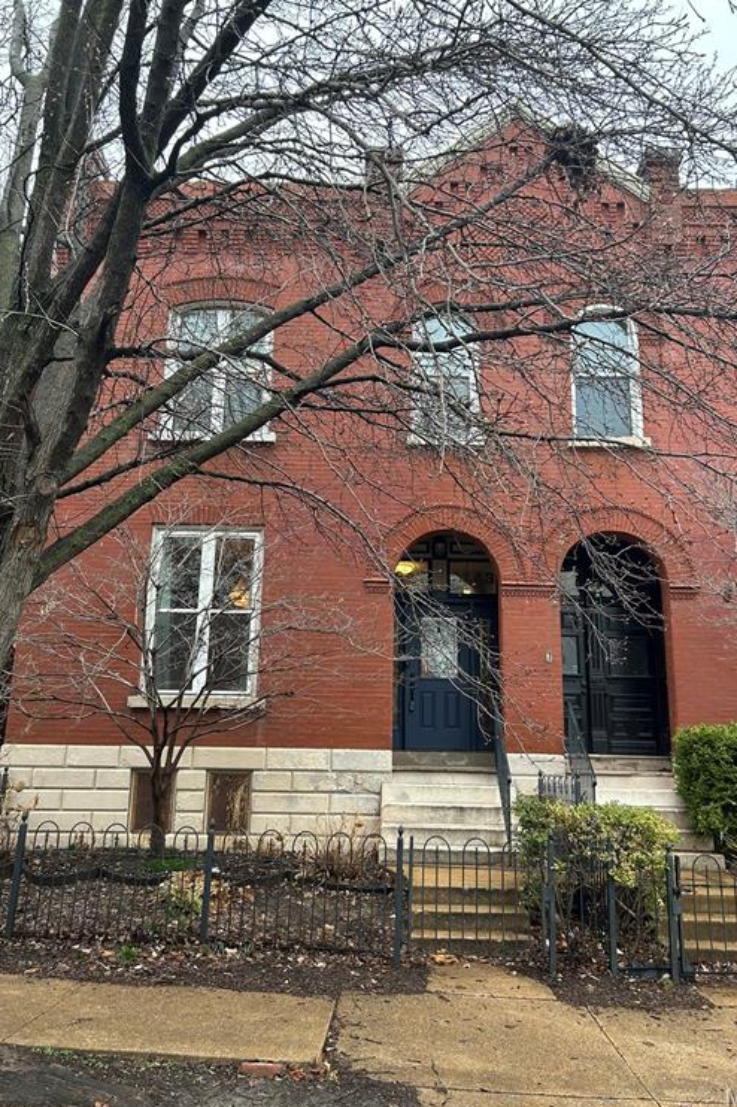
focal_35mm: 28
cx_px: 380
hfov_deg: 46.4
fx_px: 861
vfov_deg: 65.5
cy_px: 543
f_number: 1.5
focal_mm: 5.7
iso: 64
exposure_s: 1/144
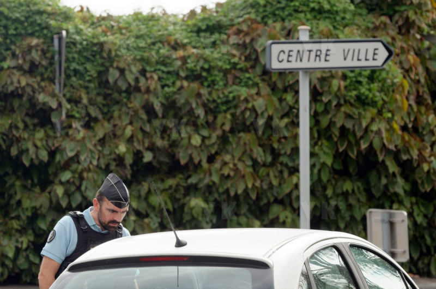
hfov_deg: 8.9
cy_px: 144
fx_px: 2810
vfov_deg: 5.9
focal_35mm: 232
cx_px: 218
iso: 250
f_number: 5.6
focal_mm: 155
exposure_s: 1/400
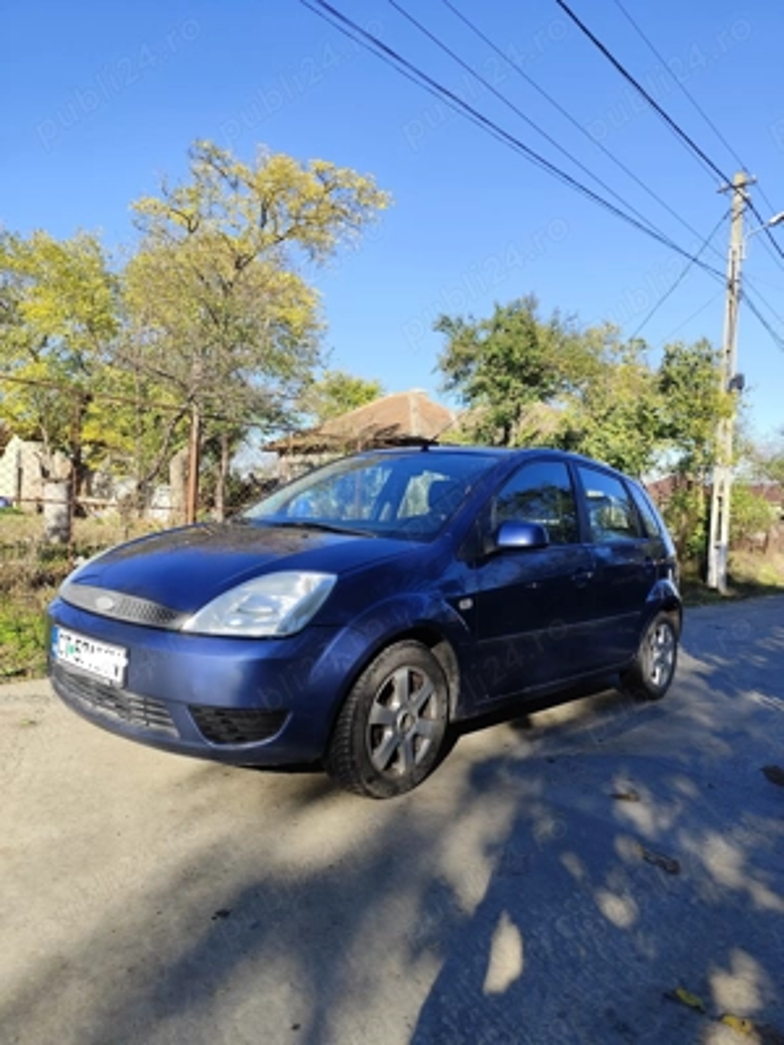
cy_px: 522
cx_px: 392
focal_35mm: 23
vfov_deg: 73.9
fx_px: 695
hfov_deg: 58.9
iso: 50
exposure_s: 1/552
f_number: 1.65
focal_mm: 6.19
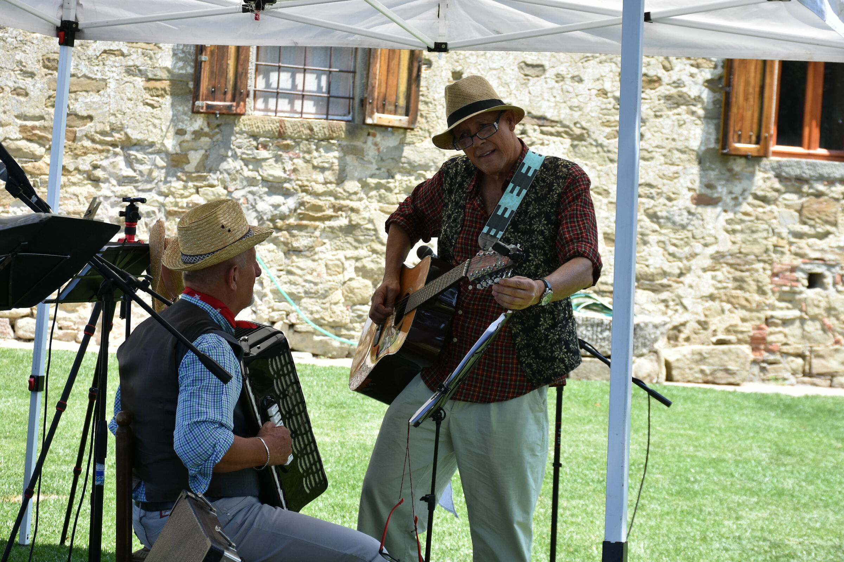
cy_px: 281
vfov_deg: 15.2
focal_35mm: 90
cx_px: 422
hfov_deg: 22.6
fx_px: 2110
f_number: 8
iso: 500
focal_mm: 60
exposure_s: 1/500
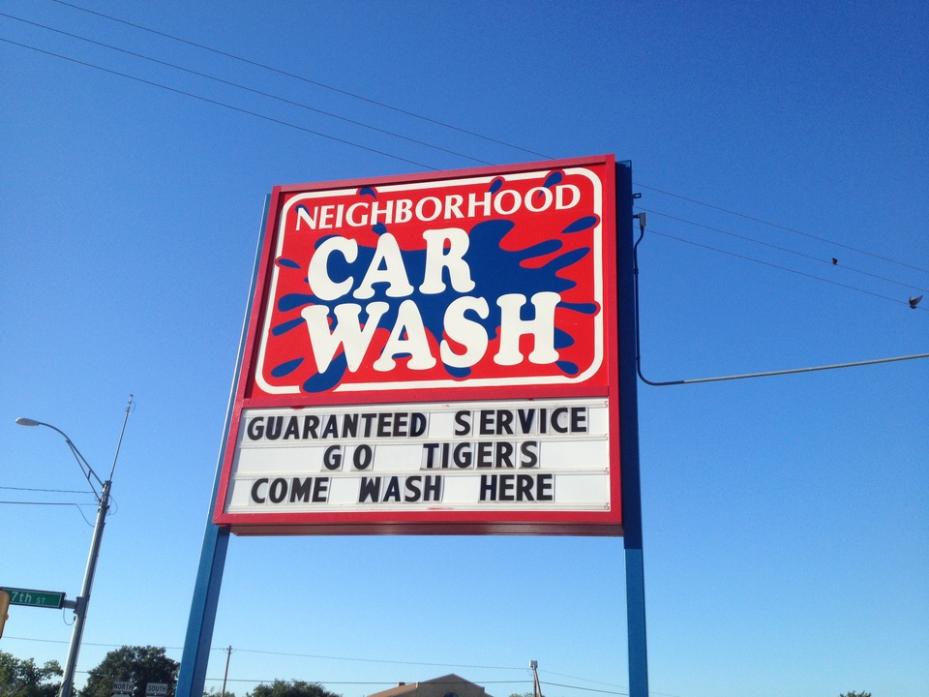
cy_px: 348
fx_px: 939
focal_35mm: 35
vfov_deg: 40.7
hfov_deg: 52.6
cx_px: 464
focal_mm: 4.28
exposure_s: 1/1416
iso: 50
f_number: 2.4
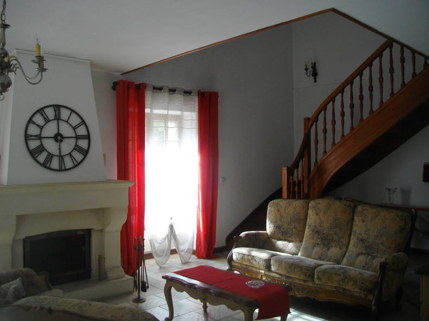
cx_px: 214
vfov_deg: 45.4
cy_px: 160
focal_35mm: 31
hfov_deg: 58.4
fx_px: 384
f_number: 2.9
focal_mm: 5.7
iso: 200
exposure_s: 1/60
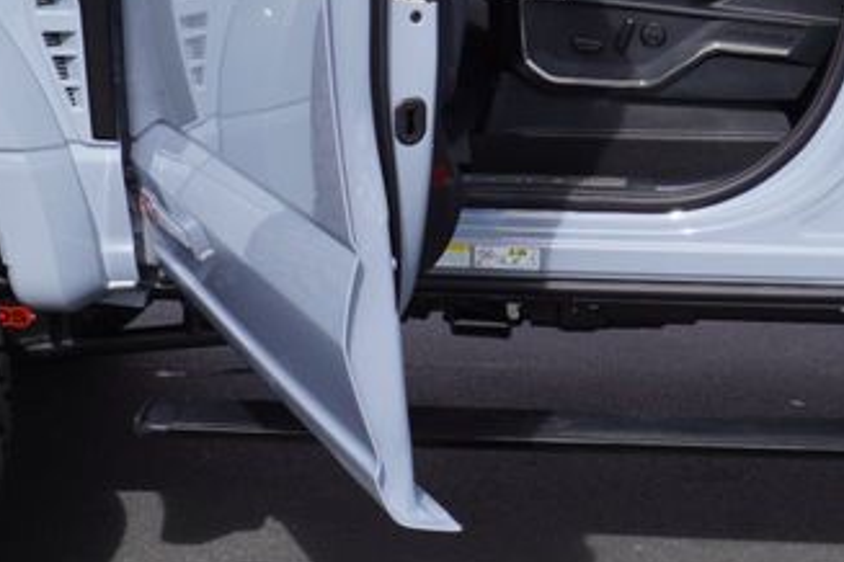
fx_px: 2204
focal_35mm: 94
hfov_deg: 21.7
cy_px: 21
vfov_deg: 14.4
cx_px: 454
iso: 100
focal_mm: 20
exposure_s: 1/200
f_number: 10
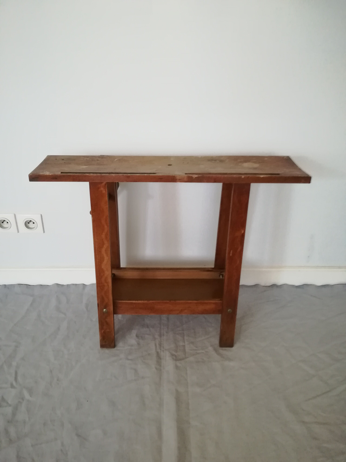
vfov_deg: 67.3
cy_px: 231
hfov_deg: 53.1
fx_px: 347
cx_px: 173
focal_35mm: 26
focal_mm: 3.83
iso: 500
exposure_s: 1/25
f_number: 2.2
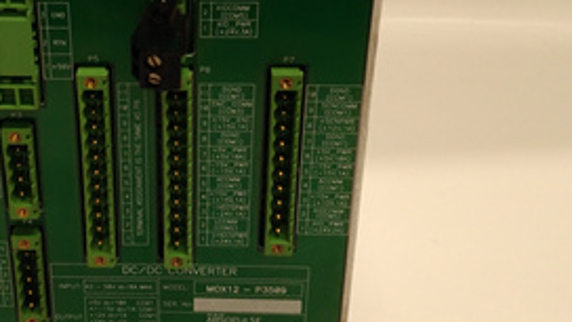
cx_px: 177
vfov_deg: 21.9
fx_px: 819
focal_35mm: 54
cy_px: 62
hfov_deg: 37.9
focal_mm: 3.79
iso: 113
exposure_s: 1/33
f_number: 2
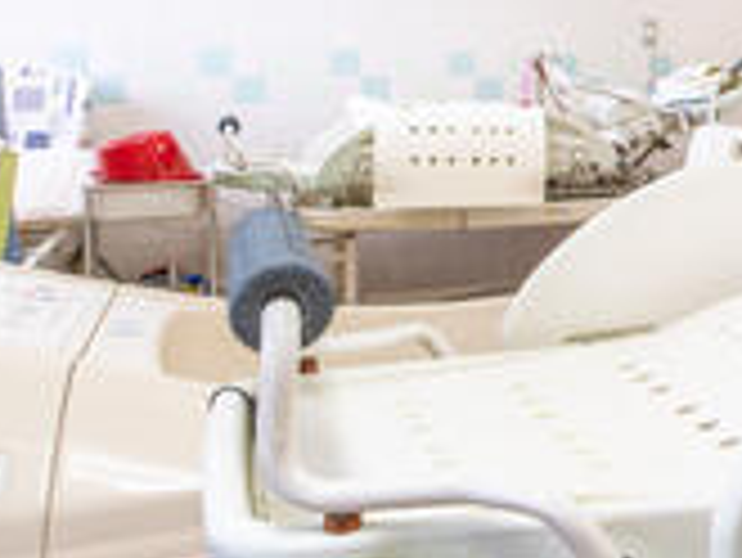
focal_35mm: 51
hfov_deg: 29.4
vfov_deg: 27.9
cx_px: 989
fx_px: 1094
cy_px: 99
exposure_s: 1/50
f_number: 13
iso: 1000
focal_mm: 7
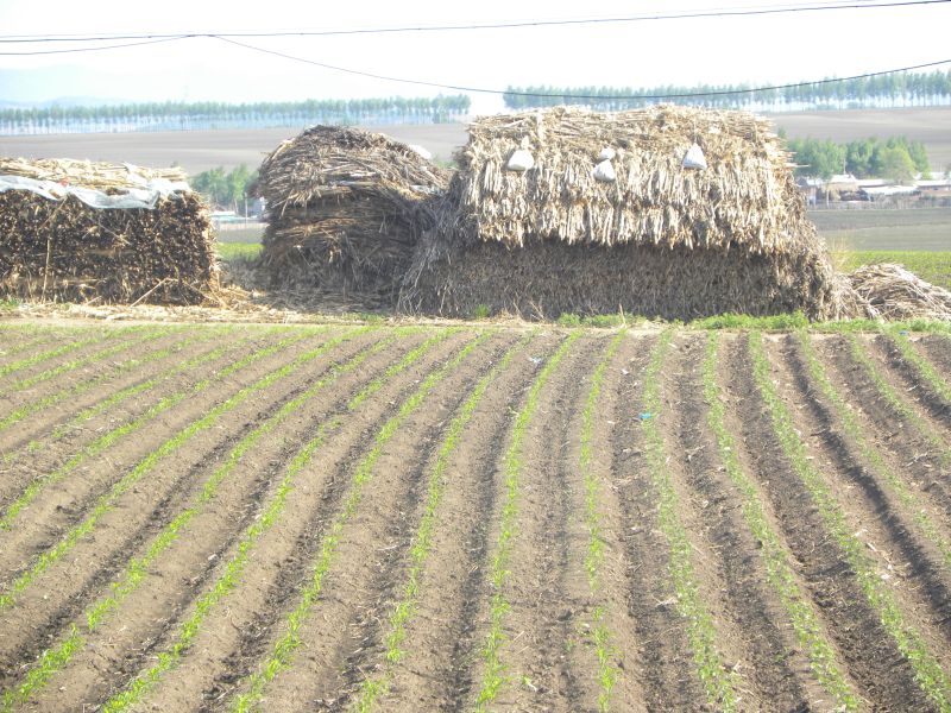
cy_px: 356
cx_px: 476
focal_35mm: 247
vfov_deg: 6.0
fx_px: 6786
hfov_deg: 8.0
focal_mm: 44
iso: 64
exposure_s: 1/129
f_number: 4.5
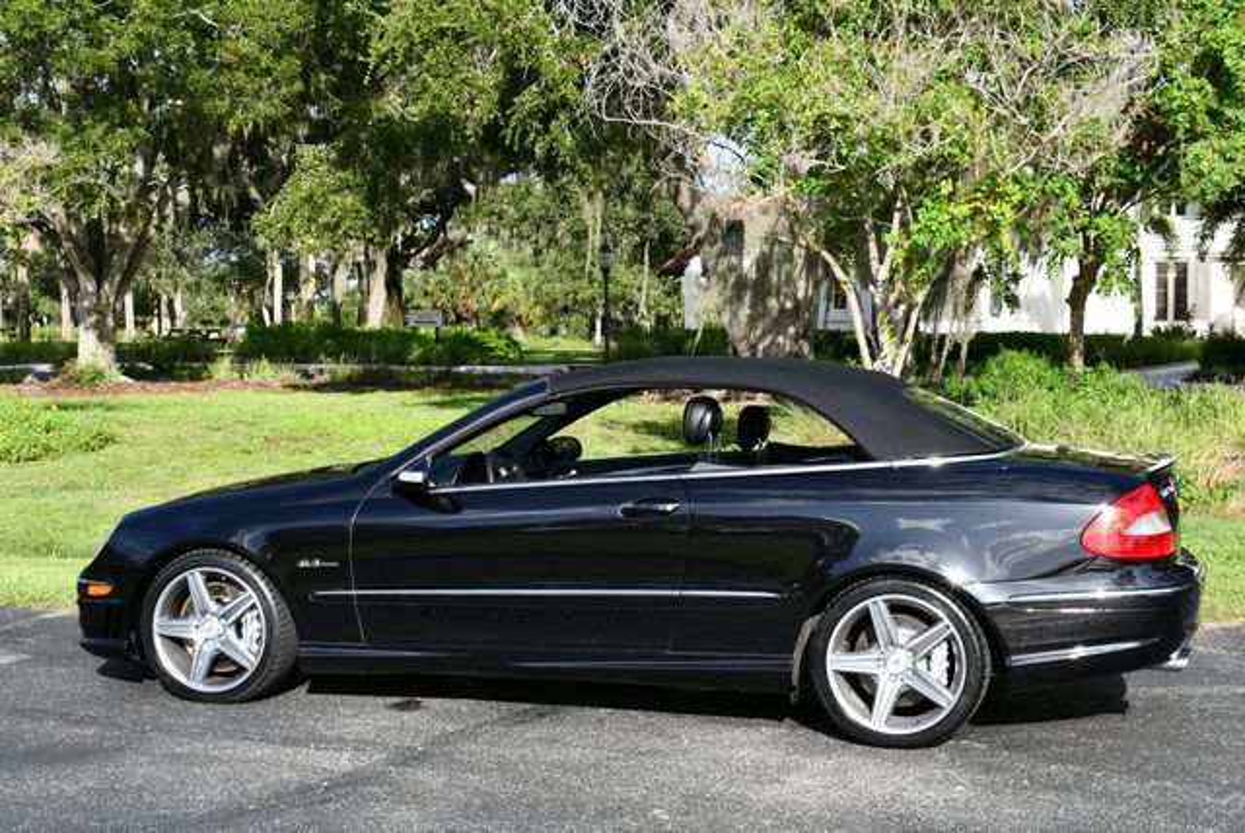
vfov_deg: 26.0
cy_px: 416
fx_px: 1800
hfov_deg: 38.2
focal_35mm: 52
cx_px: 622
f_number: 8
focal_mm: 26
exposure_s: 1/250
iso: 140
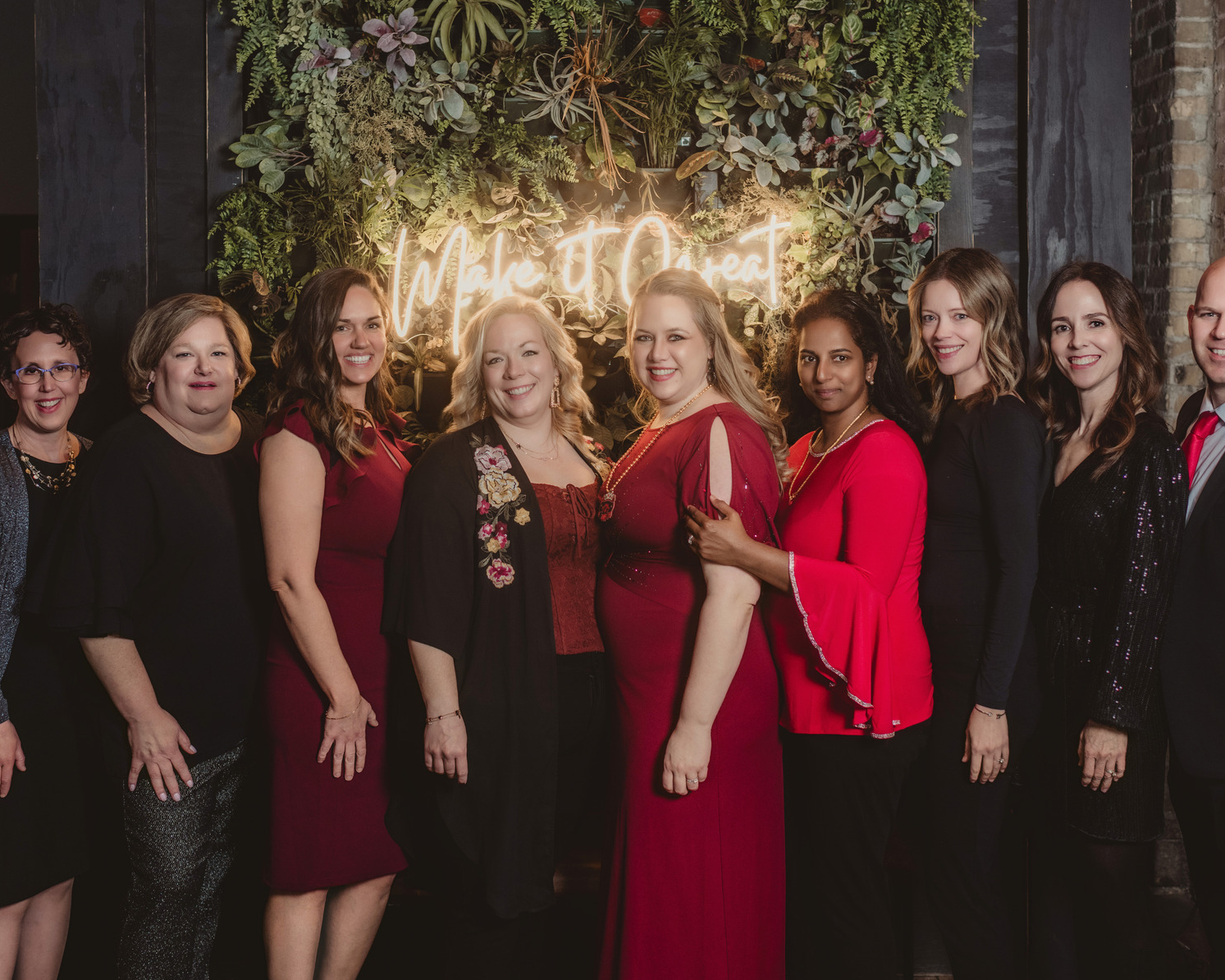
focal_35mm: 44
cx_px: 553
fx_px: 1595
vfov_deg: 34.1
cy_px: 449
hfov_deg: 42.0
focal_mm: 35
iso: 800
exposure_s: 1/160
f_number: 2.8
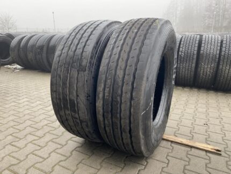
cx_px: 116
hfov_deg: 67.3
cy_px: 87
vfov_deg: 53.1
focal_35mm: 26
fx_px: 174
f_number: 1.8
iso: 125
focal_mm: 4.25
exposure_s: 1/121
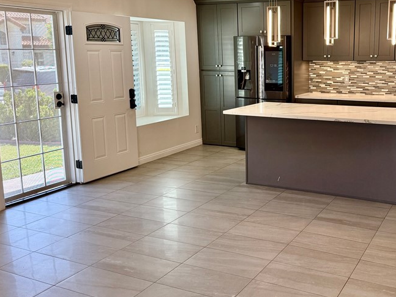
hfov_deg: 47.5
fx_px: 435
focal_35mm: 38
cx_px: 288
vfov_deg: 37.6
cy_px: 120
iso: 125
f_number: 1.78
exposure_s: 1/232
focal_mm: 6.76
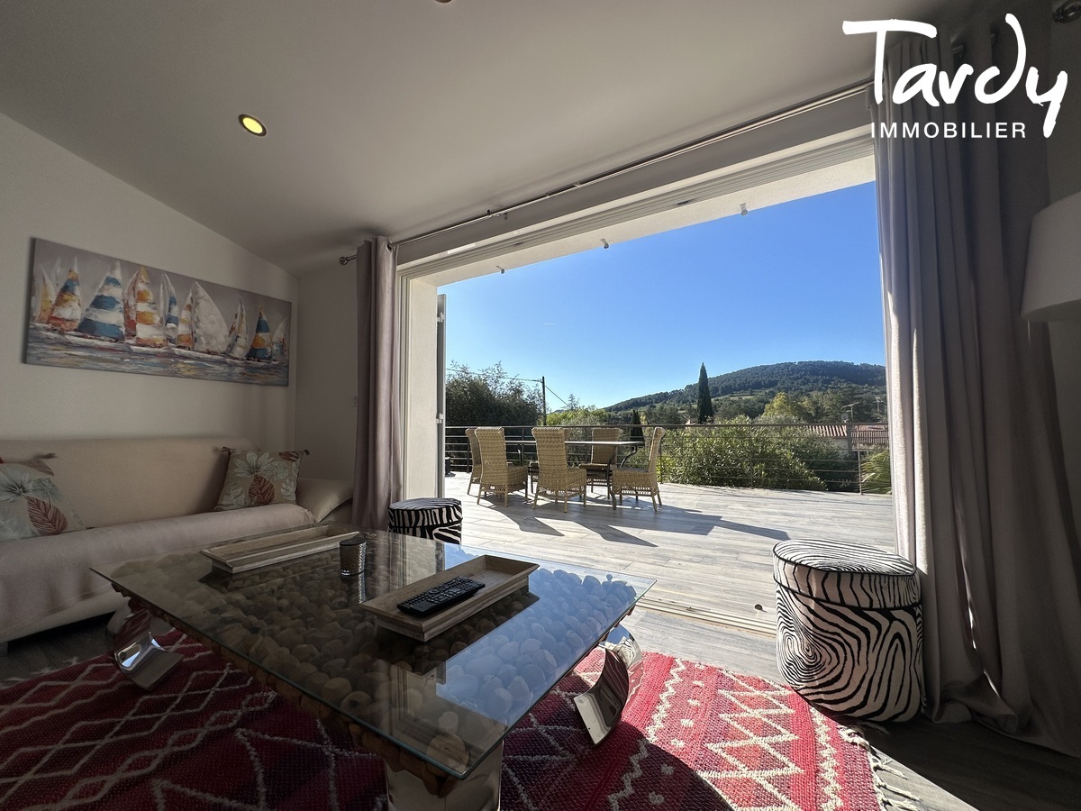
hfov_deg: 102.1
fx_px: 437
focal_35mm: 14
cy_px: 406
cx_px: 540
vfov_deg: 85.7
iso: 50
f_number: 2.2
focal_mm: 2.22
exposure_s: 1/2304
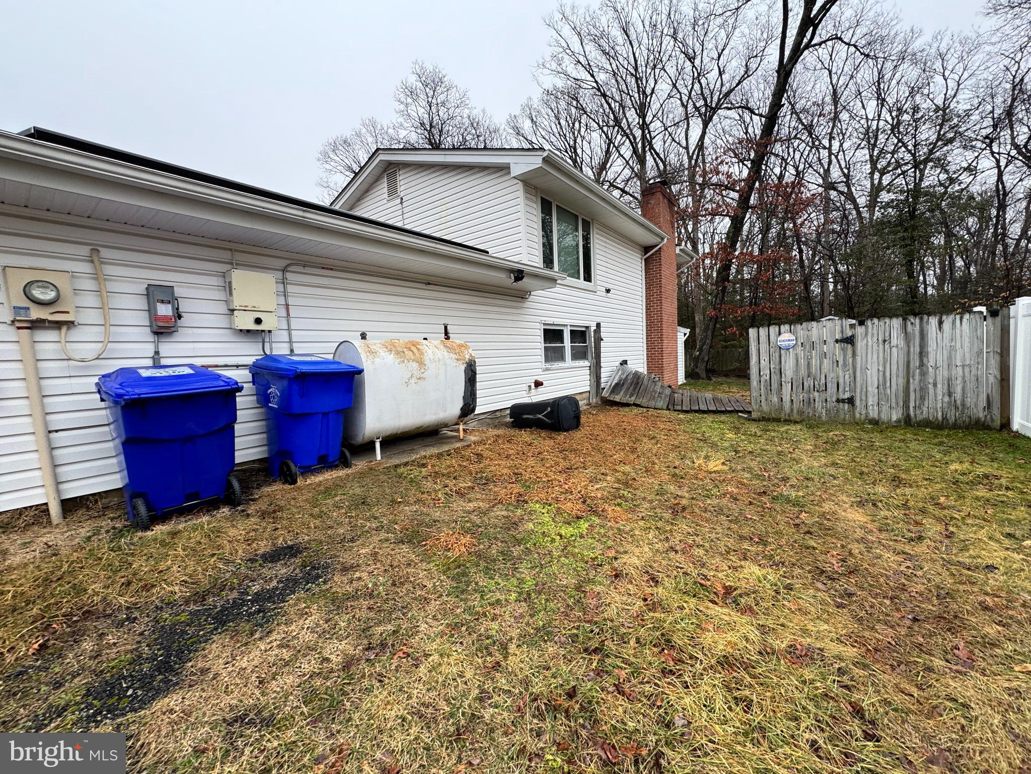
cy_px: 387
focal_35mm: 14
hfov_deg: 102.1
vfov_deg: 85.7
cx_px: 516
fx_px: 417
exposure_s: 1/234
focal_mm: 2.22
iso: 40
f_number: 2.2
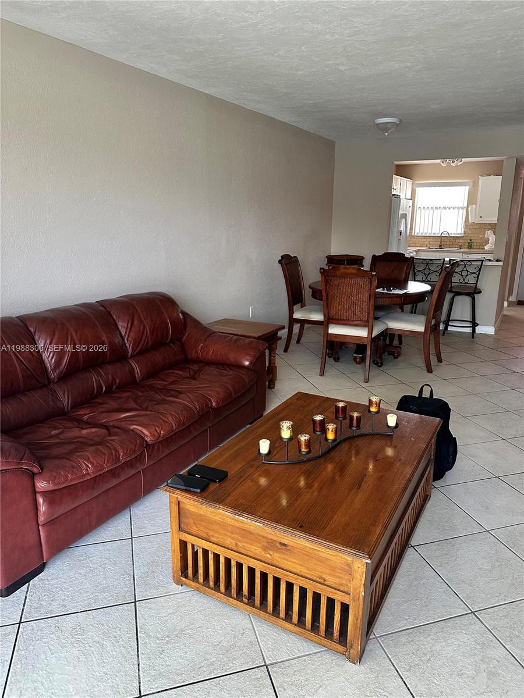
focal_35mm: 24
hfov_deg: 56.8
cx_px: 262
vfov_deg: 71.6
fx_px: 484
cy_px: 349
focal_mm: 6.86
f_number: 1.78
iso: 250
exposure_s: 1/80
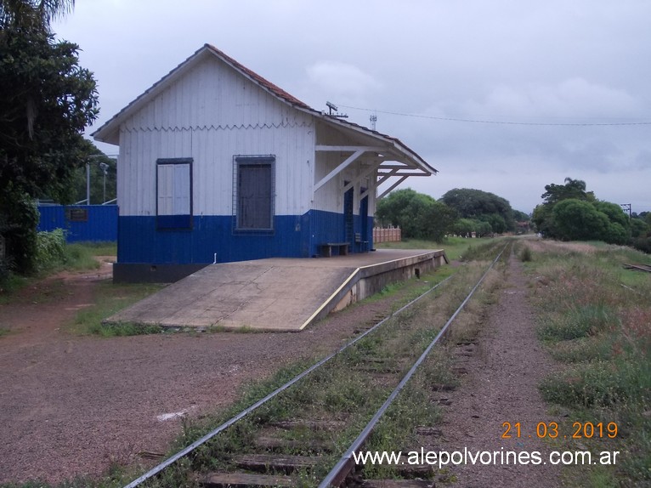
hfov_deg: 43.9
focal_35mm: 43
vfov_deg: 33.6
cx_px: 326
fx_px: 808
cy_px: 244
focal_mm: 6.1
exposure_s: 1/250
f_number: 3.3
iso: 125
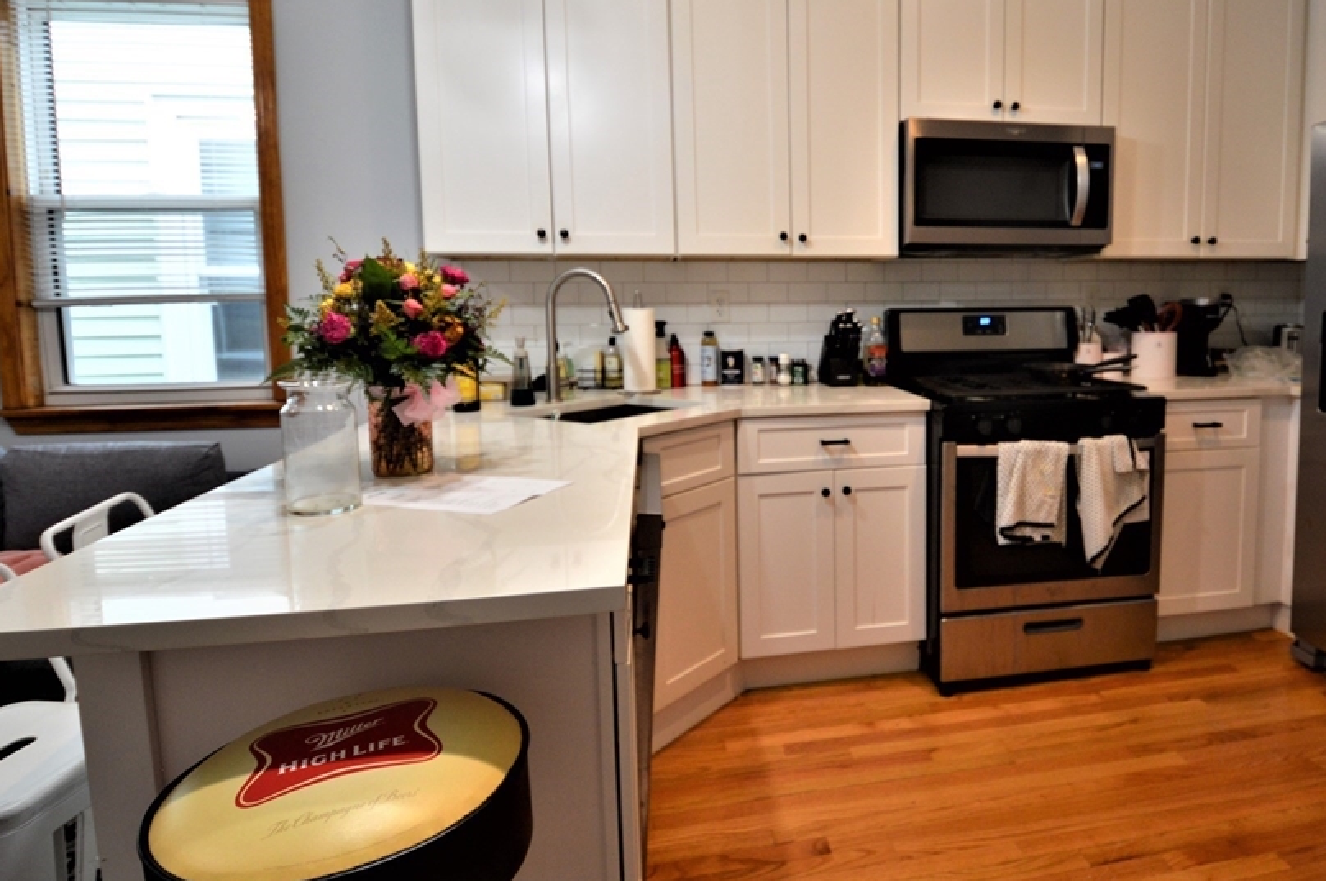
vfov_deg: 64.1
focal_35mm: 19
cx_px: 834
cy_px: 371
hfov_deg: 85.2
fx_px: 699
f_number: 4.5
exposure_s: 1/80
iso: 400
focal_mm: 10
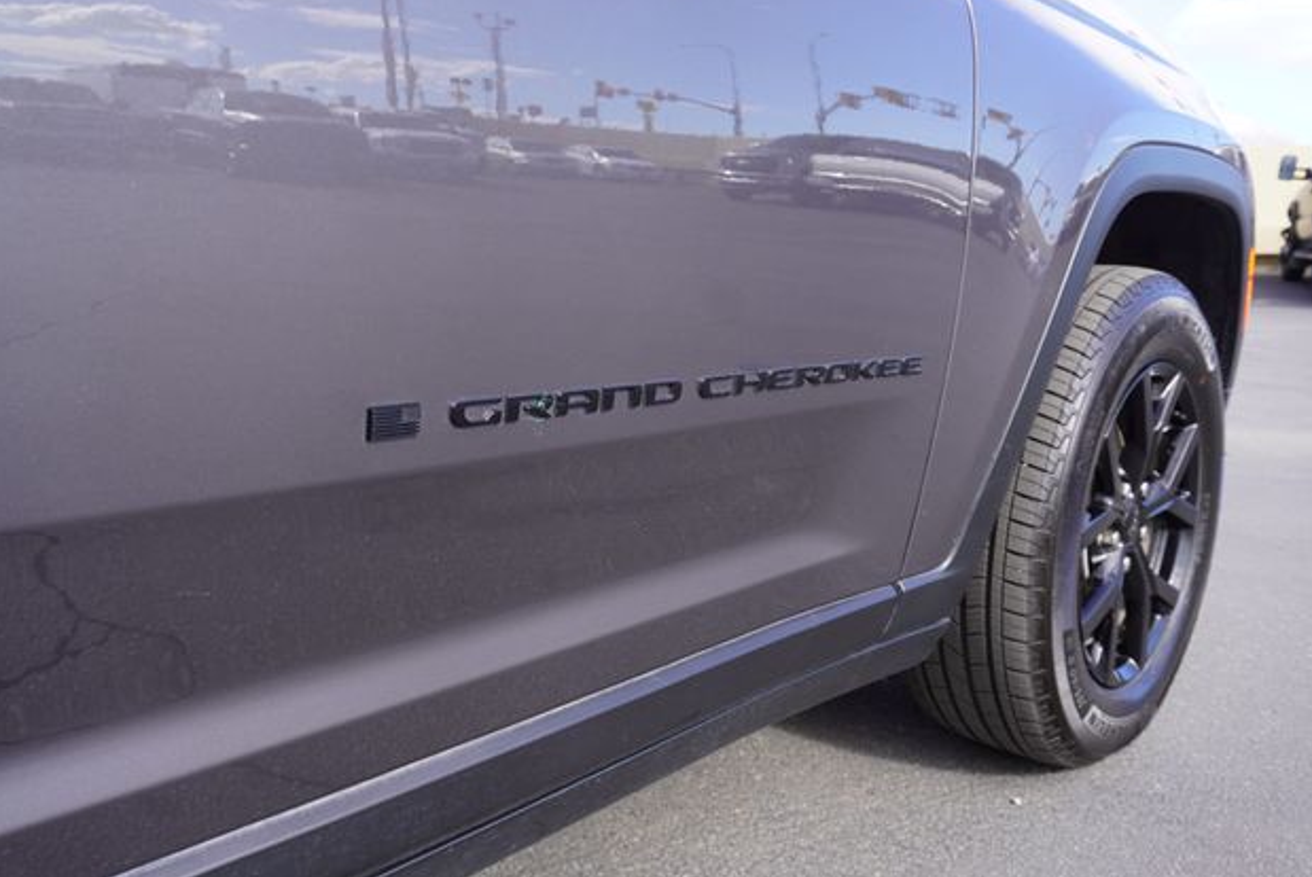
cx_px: 668
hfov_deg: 60.2
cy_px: 430
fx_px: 1131
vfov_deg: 42.4
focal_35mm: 31
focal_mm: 20
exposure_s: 1/125
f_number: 5.6
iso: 100
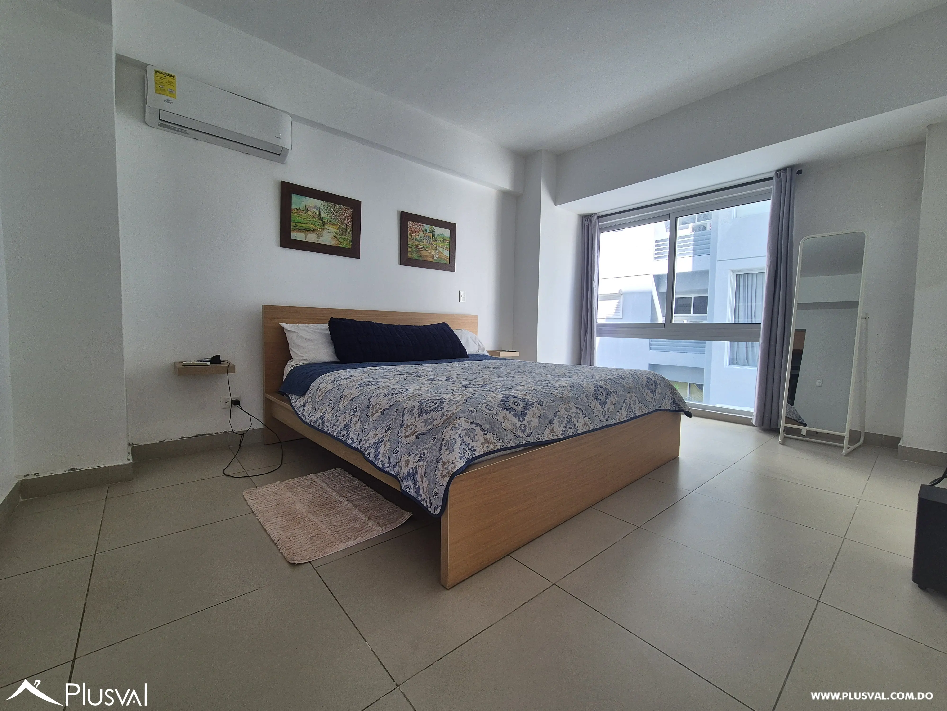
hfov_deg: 106.2
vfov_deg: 89.9
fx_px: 356
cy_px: 356
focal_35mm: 13
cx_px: 474
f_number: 2.2
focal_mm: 2.2
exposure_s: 1/149
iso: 50
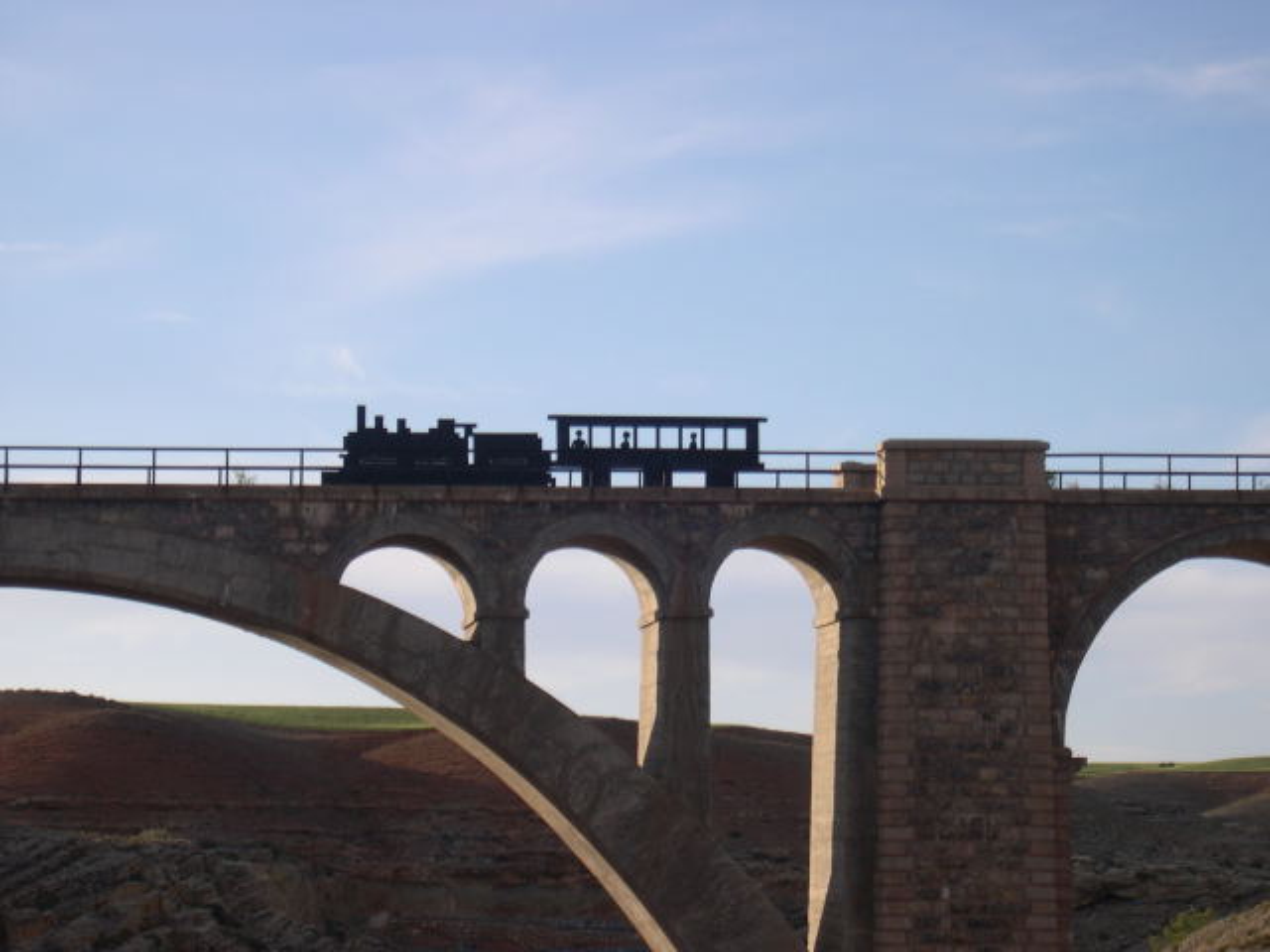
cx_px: 635
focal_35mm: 114
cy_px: 476
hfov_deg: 17.3
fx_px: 4182
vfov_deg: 13.0
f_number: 4.9
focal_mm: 24
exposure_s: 1/531
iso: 100
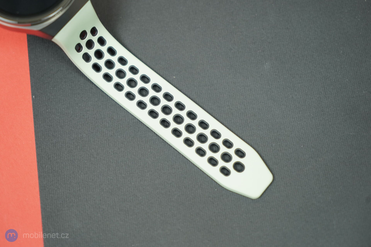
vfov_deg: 19.5
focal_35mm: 70
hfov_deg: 28.8
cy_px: 124
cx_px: 186
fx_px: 721
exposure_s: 1/125
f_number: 4
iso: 1250
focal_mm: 70
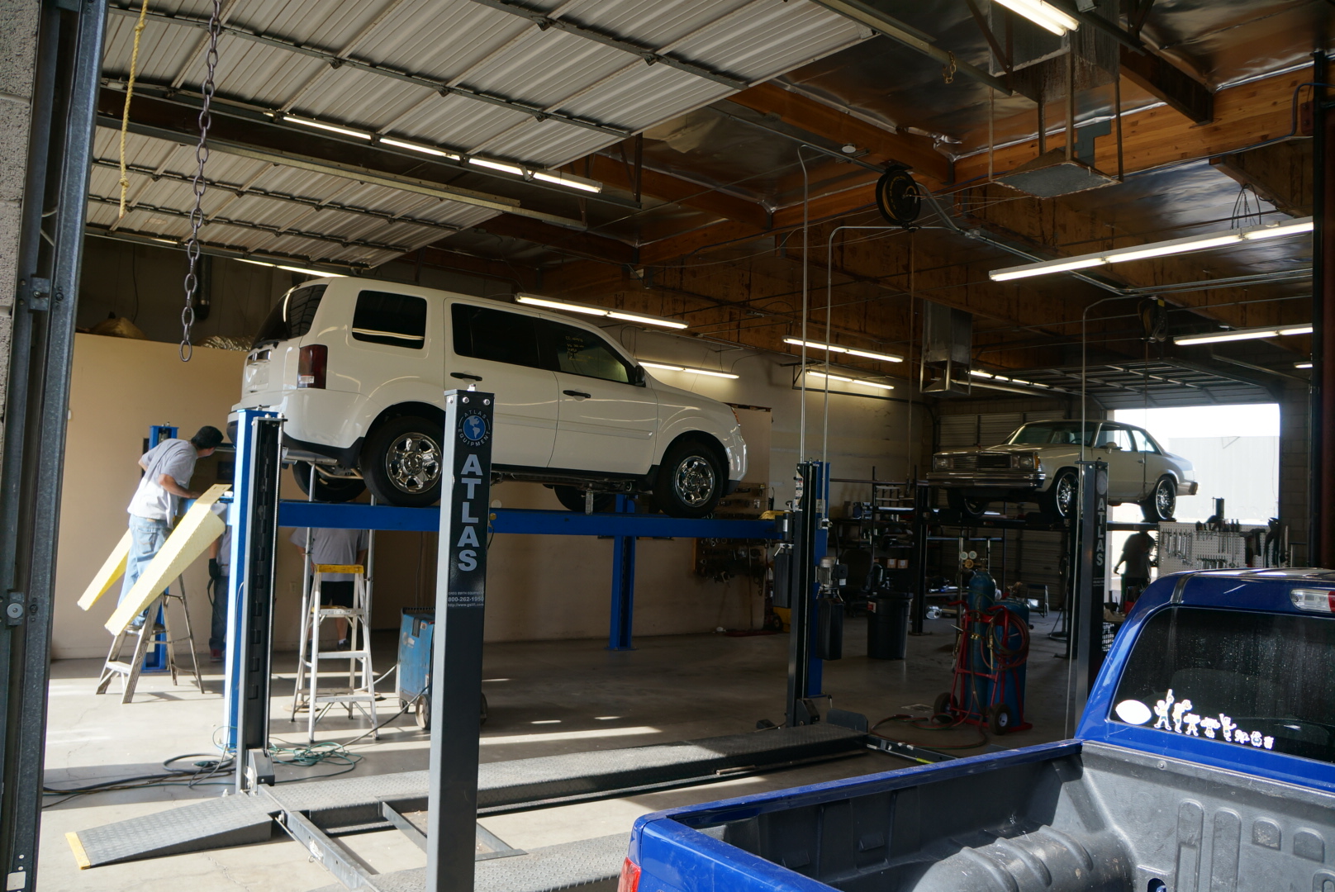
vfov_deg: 48.0
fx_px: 1002
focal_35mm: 27
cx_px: 668
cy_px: 446
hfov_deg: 67.3
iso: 160
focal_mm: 18
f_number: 4
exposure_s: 1/160
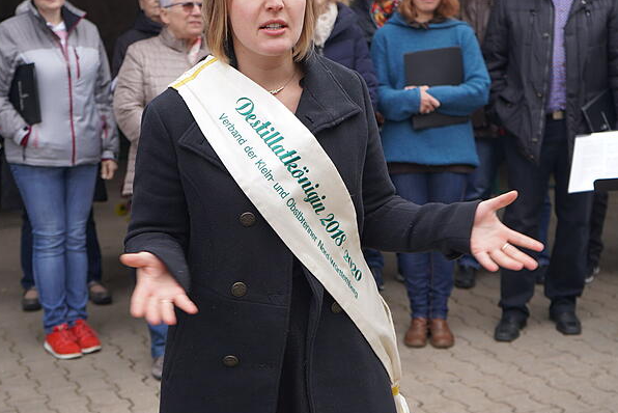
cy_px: 213
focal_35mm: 66
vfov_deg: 20.6
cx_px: 272
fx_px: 1133
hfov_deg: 30.5
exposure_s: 1/160
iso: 125
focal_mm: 42
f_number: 4.5
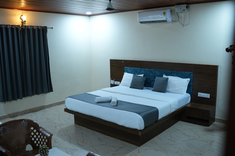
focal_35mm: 35
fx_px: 228
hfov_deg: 54.4
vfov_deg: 37.9
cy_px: 78
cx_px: 118
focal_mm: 35
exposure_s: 1/100
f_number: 2.8
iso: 1000
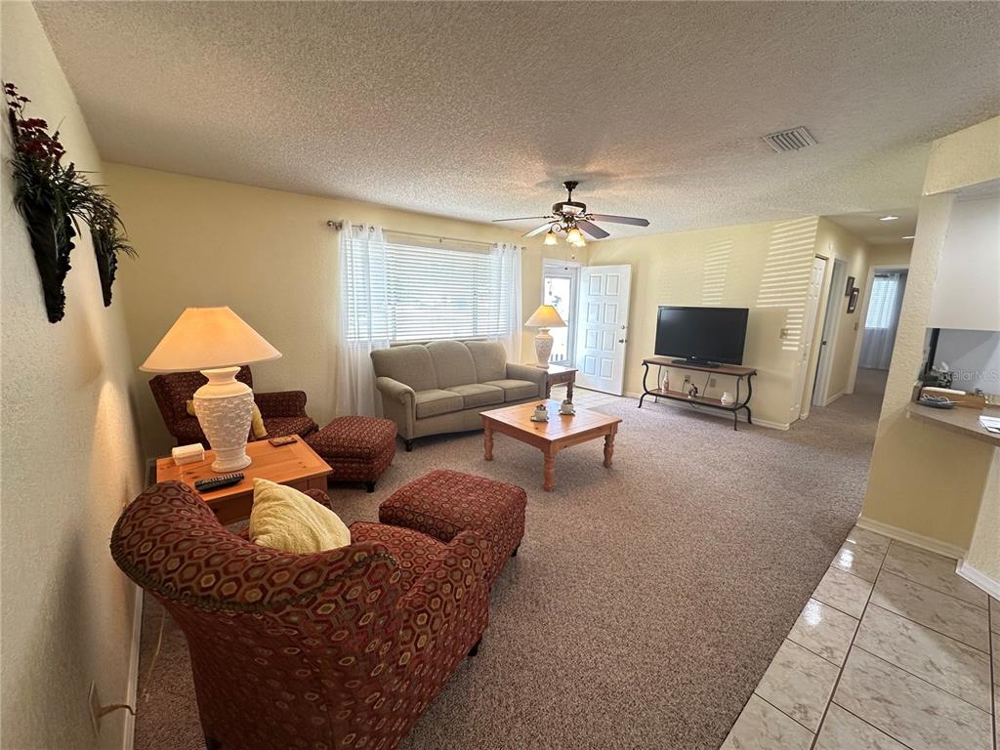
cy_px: 375
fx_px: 404
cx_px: 500
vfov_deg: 85.7
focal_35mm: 14
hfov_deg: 102.1
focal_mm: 2.22
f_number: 2.2
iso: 200
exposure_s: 1/120
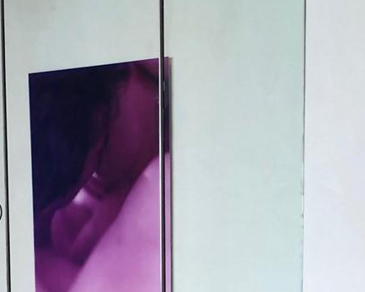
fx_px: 1091
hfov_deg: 19.0
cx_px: 173
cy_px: 343
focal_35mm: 101
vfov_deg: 14.8
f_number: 1.8
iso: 25
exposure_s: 1/40
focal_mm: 4
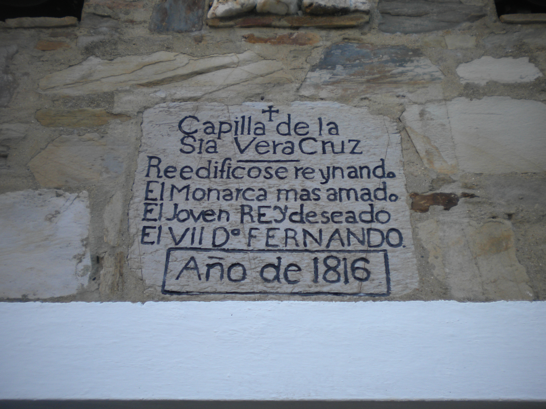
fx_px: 552
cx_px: 273
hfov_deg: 52.6
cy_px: 204
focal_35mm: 35
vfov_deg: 40.7
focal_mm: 6.3
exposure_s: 1/120
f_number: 3.1
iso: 80
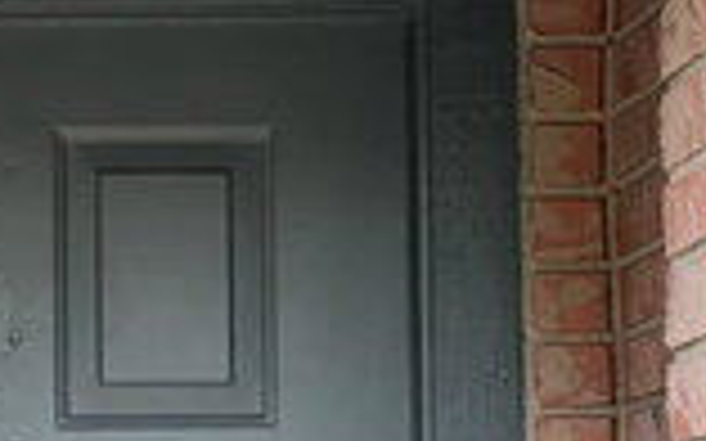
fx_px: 4270
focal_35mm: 222
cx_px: -151
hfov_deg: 9.3
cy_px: 243
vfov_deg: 5.9
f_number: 2.8
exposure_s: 1/99
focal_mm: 9
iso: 64
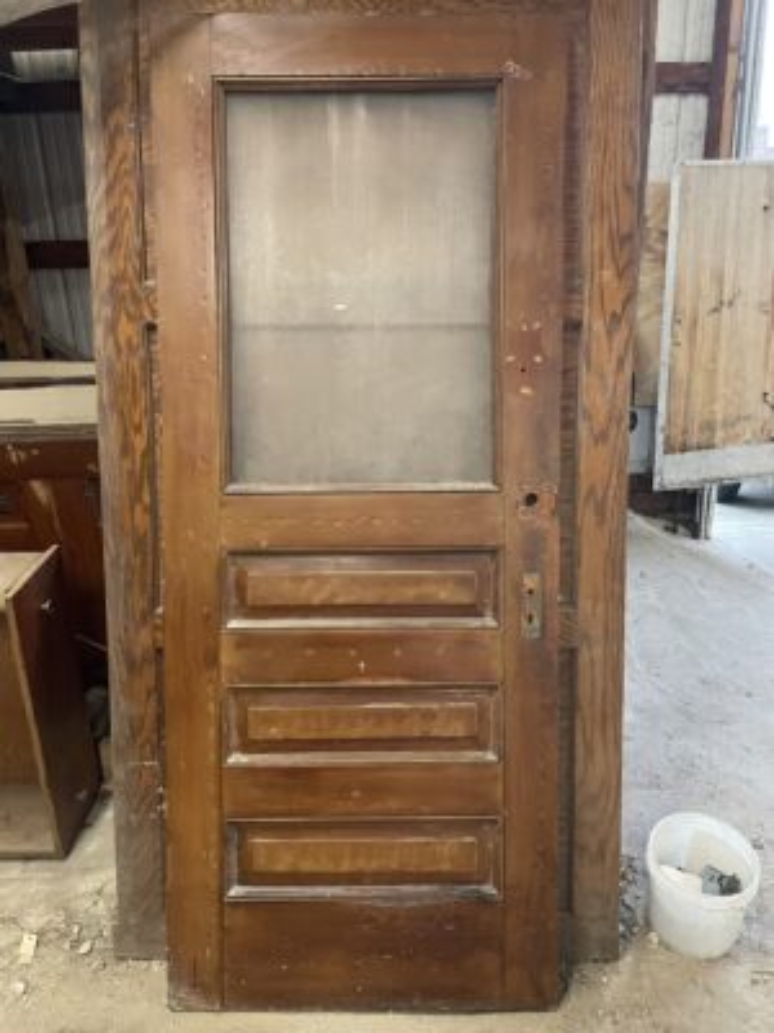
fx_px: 775
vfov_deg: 67.3
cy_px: 516
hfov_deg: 53.1
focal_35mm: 26
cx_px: 387
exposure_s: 1/48
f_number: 1.6
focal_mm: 4.2
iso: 500
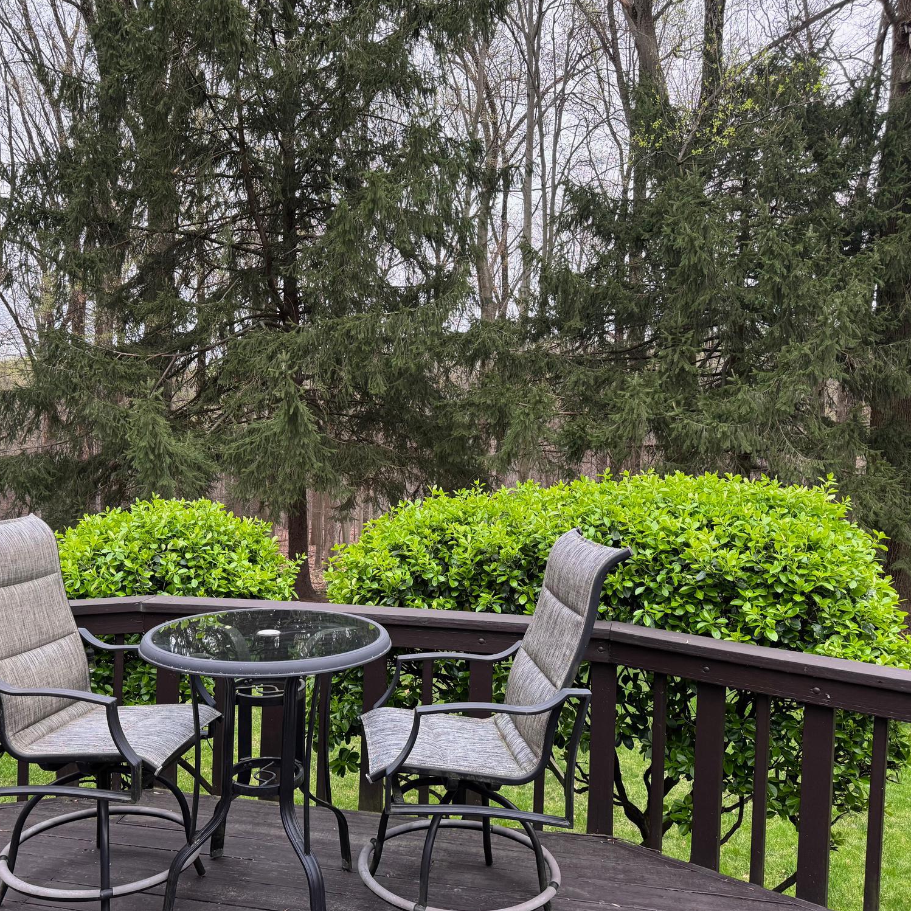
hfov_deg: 55.3
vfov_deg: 55.6
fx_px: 863
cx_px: 380
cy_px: 449
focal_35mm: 29
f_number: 1.78
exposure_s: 1/87
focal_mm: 6.76
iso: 200
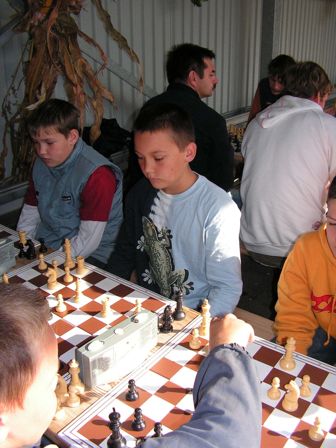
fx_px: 466
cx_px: 168
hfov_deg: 39.7
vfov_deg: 51.4
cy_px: 224
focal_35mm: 36
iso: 64
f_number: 3.2
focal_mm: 6
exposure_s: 1/320
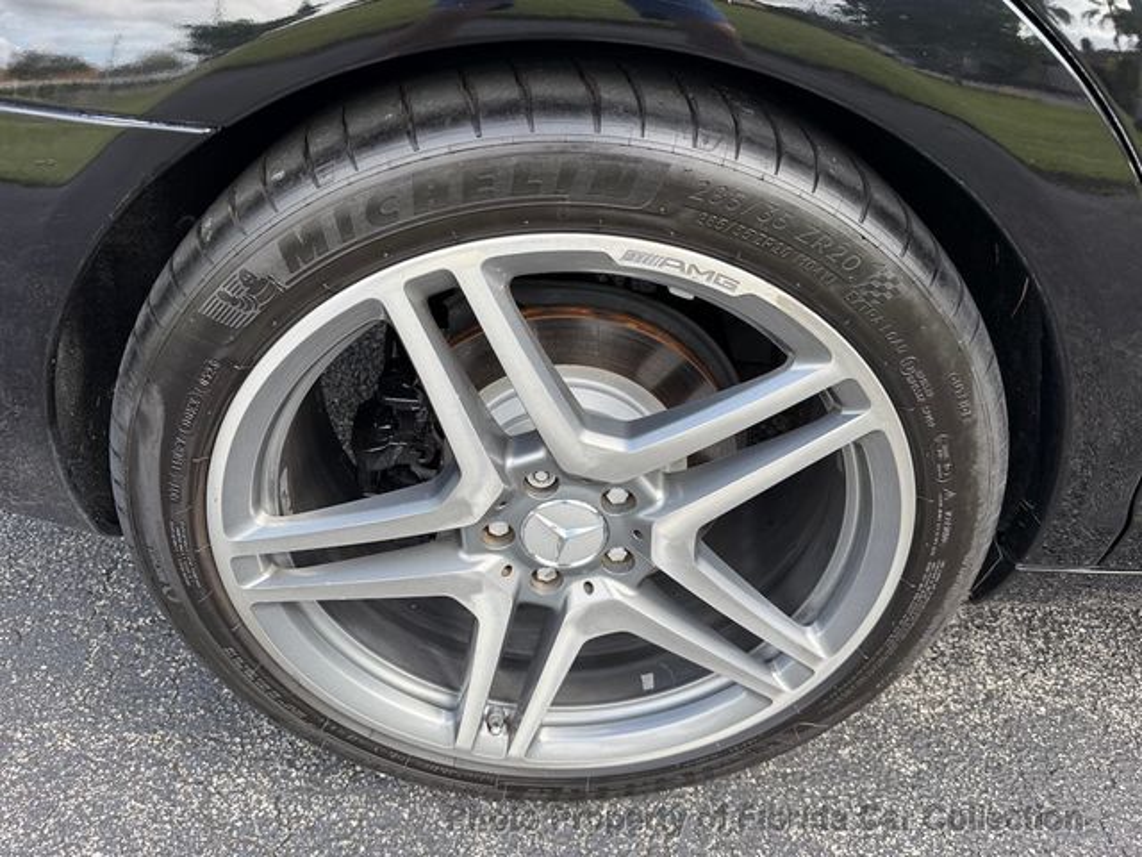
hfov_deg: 71.6
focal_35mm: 24
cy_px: 428
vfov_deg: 56.8
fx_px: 792
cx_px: 571
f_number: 1.78
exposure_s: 1/412
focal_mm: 6.76
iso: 80
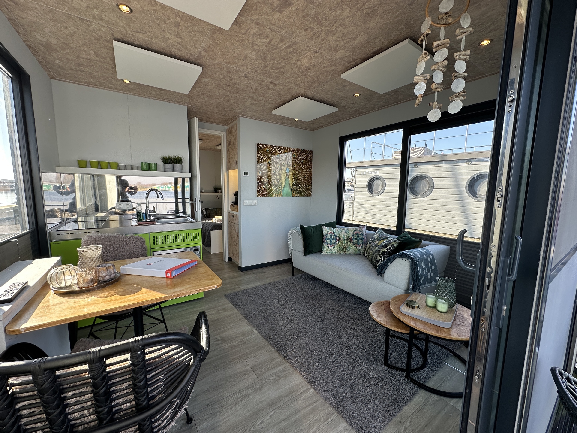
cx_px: 288
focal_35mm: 14
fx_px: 233
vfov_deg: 85.7
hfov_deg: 102.1
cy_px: 216
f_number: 2.2
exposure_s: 1/213
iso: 40
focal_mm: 2.22
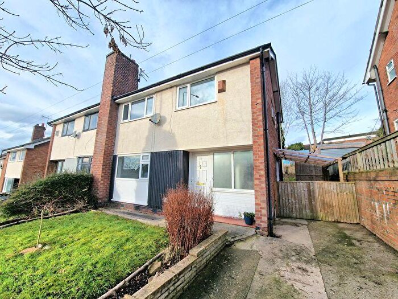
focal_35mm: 13
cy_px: 150
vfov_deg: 89.9
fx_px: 149
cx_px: 199
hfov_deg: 106.2
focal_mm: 2.2
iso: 50
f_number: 2.2
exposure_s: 1/1111
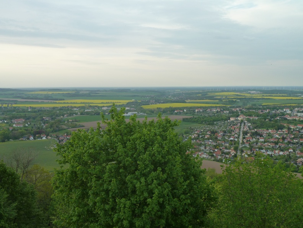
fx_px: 280
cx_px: 152
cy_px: 114
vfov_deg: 44.2
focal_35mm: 32
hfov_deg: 56.8
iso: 125
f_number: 4
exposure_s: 1/125
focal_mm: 5.3
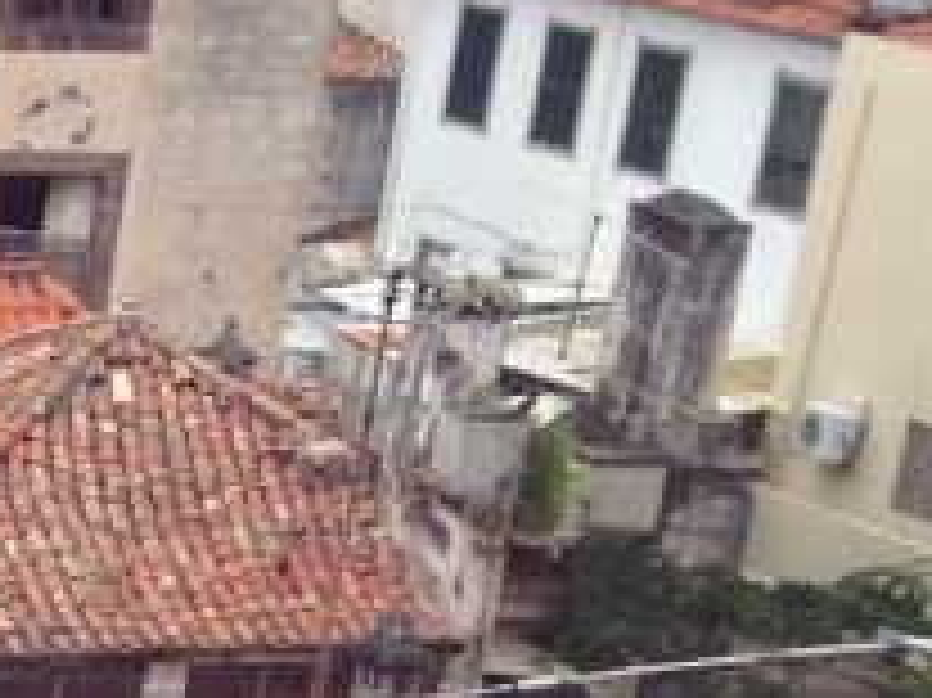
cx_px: -1211
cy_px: 1477
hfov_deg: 10.1
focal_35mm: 173
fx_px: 4655
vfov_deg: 8.1
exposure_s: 1/421
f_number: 2.4
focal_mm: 4.28
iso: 64
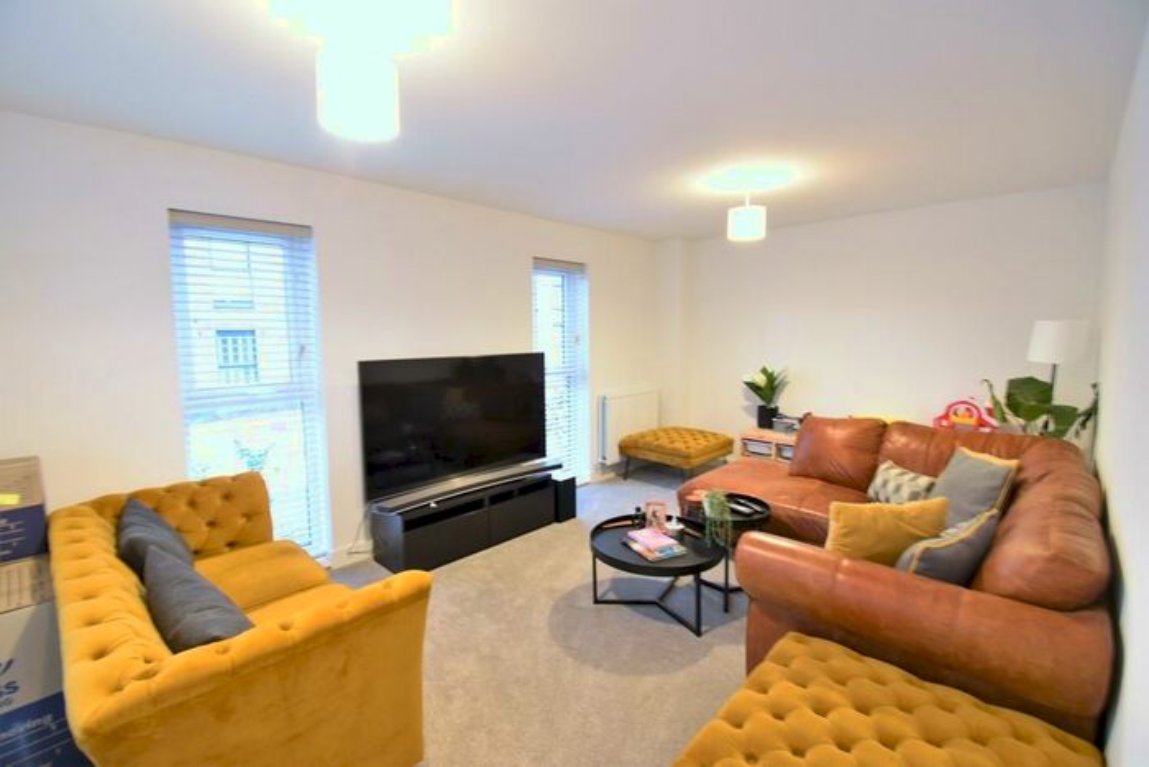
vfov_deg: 77.4
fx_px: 479
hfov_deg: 100.4
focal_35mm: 15
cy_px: 384
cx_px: 574
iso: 400
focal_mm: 10
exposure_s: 1/2.5
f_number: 5.6
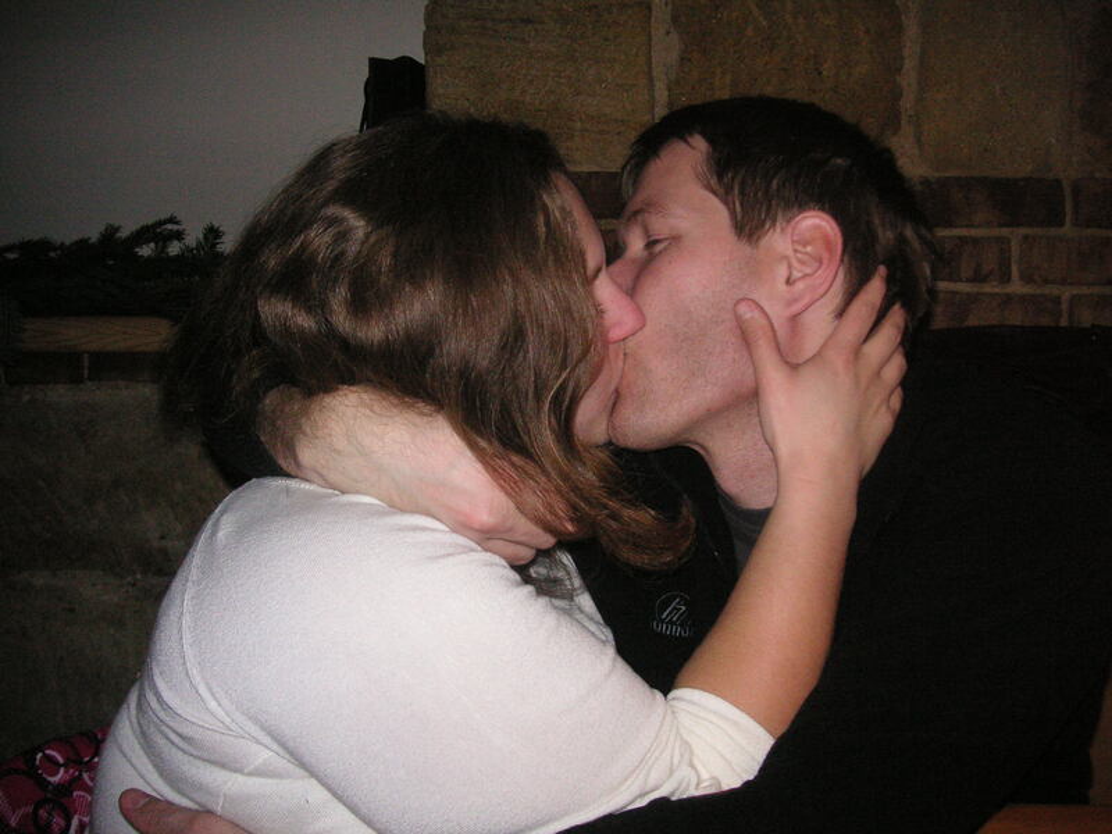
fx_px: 1189
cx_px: 556
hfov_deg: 50.1
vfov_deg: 38.7
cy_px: 417
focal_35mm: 37
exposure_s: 1/45
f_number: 2.8
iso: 160
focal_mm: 6.1
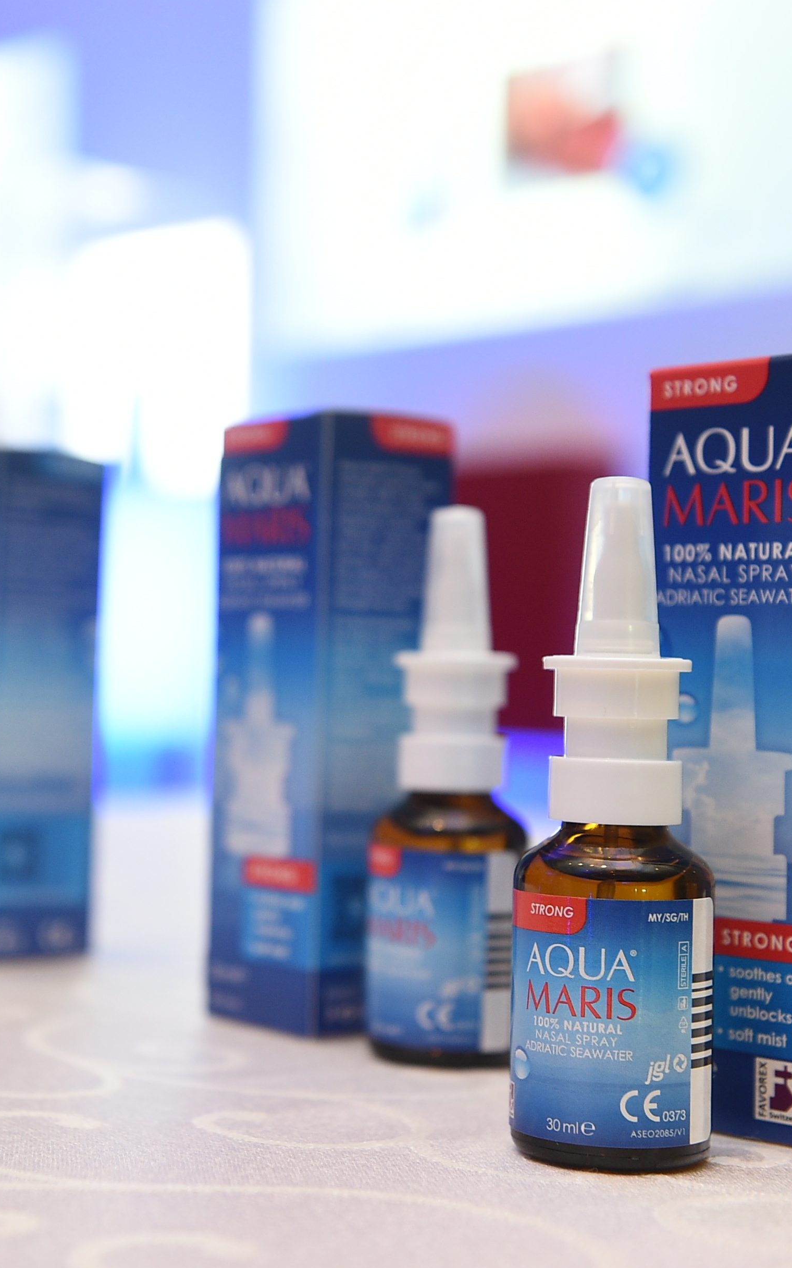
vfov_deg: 31.5
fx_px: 2245
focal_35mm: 65
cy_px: 638
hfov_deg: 19.8
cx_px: 157
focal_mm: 42
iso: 1250
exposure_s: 1/125
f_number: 4
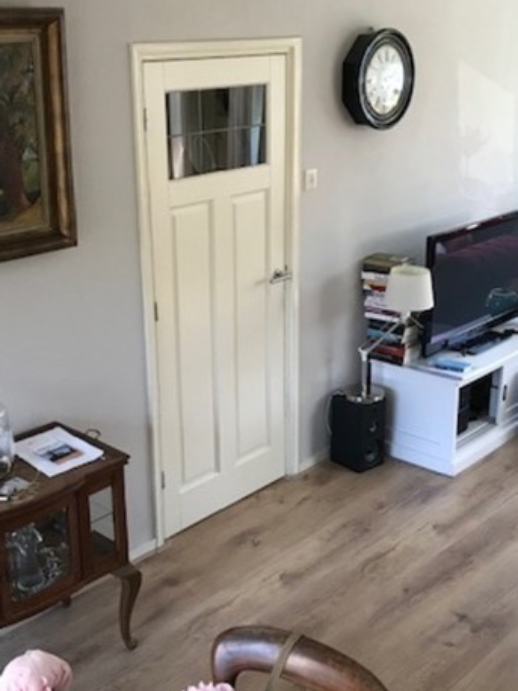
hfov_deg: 30.8
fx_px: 939
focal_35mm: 47
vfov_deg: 40.5
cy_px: 352
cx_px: 222
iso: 25
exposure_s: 1/33
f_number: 1.8
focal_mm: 3.99
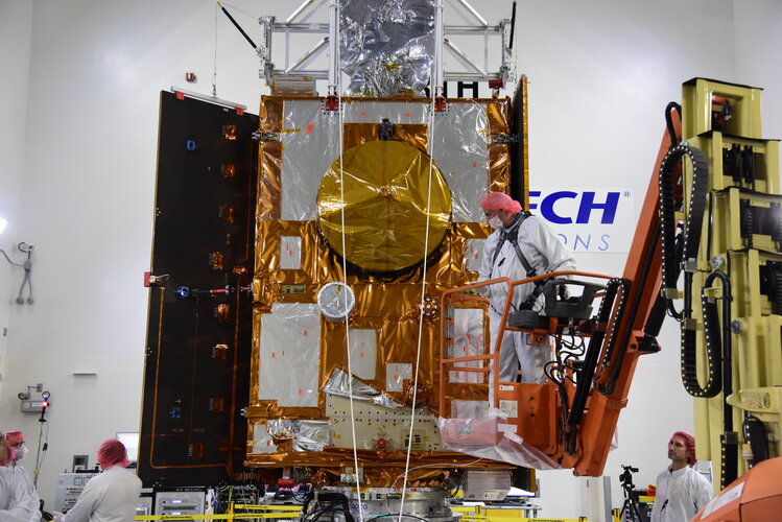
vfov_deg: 30.5
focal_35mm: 44
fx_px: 956
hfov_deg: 44.5
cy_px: 261
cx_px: 391
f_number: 4
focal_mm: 44
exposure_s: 1/200
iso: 3200
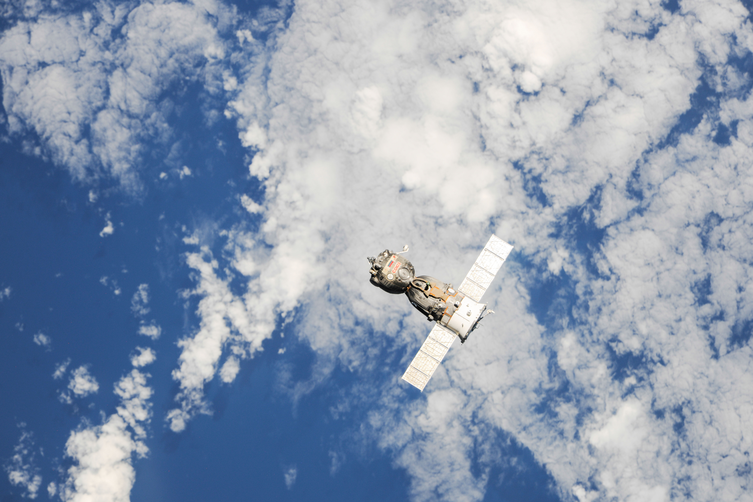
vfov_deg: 1.4
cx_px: 376
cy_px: 251
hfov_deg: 2.1
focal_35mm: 1000
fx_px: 20915
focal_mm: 1000
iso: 200
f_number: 7.1
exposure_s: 1/1000
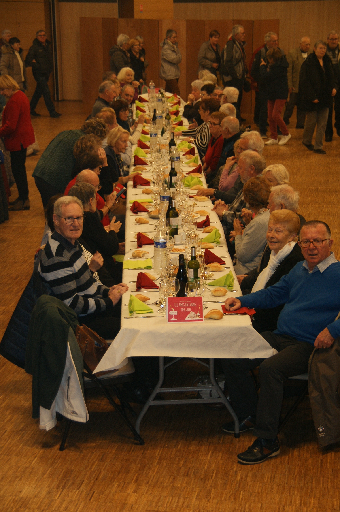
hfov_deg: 18.1
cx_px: 170
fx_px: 1065
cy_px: 256
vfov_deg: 27.0
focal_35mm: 75
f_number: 4.5
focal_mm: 50
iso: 400
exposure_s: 1/80
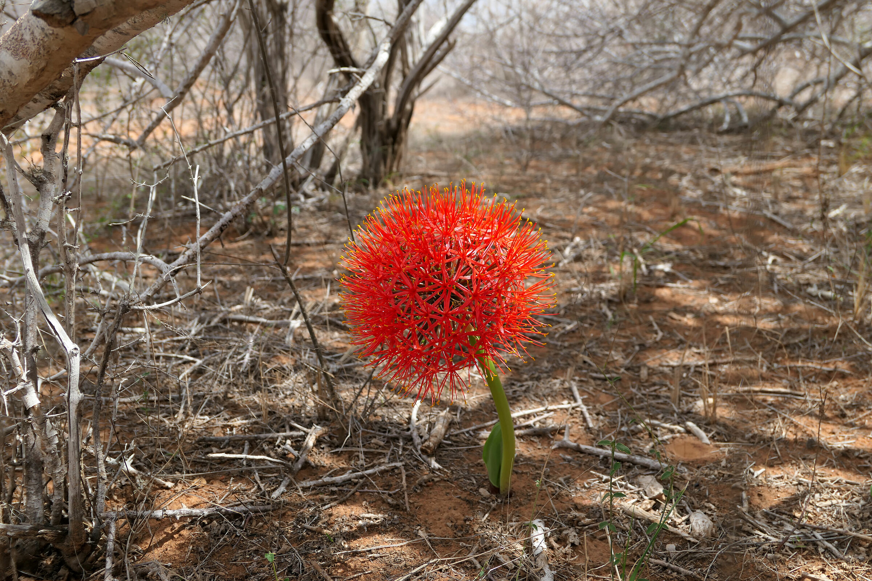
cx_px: 436
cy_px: 290
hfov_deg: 54.4
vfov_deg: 37.9
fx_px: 848
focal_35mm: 35
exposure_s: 1/1300
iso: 125
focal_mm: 12.8
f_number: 2.8
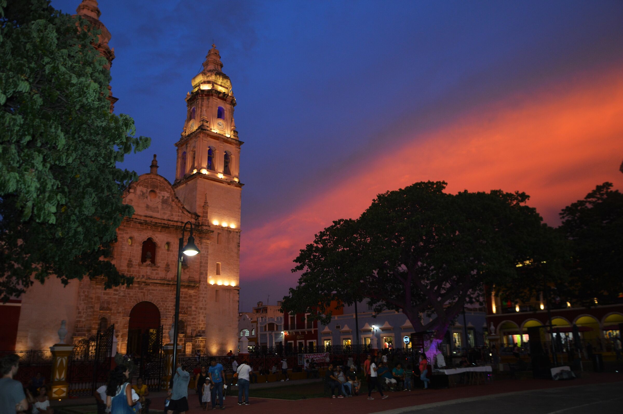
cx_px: 312
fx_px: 467
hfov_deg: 67.4
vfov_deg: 47.9
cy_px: 207
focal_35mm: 27
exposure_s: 1/60
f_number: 4
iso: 400
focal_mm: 18
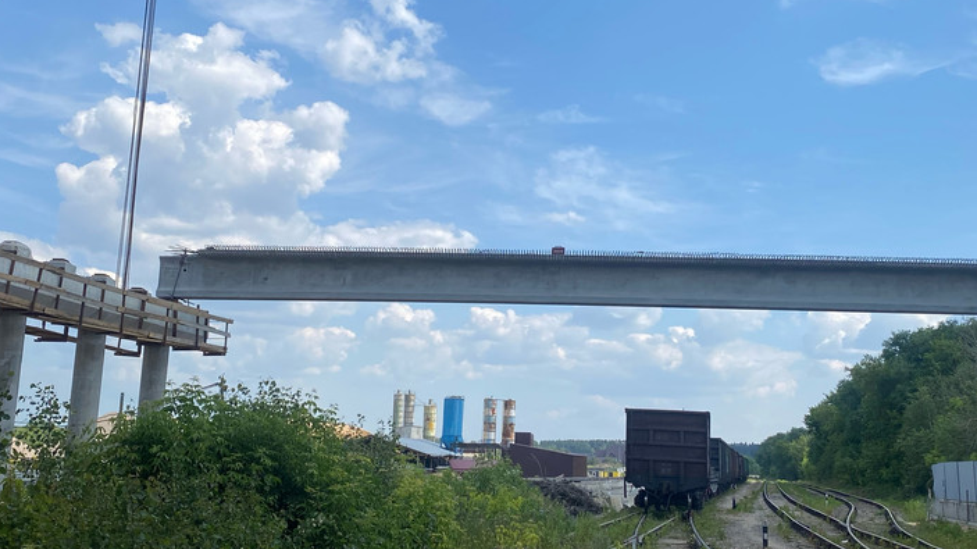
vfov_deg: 27.6
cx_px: 534
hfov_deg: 47.3
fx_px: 1114
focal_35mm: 43
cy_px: 225
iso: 32
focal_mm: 4.25
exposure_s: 1/3401
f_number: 1.8
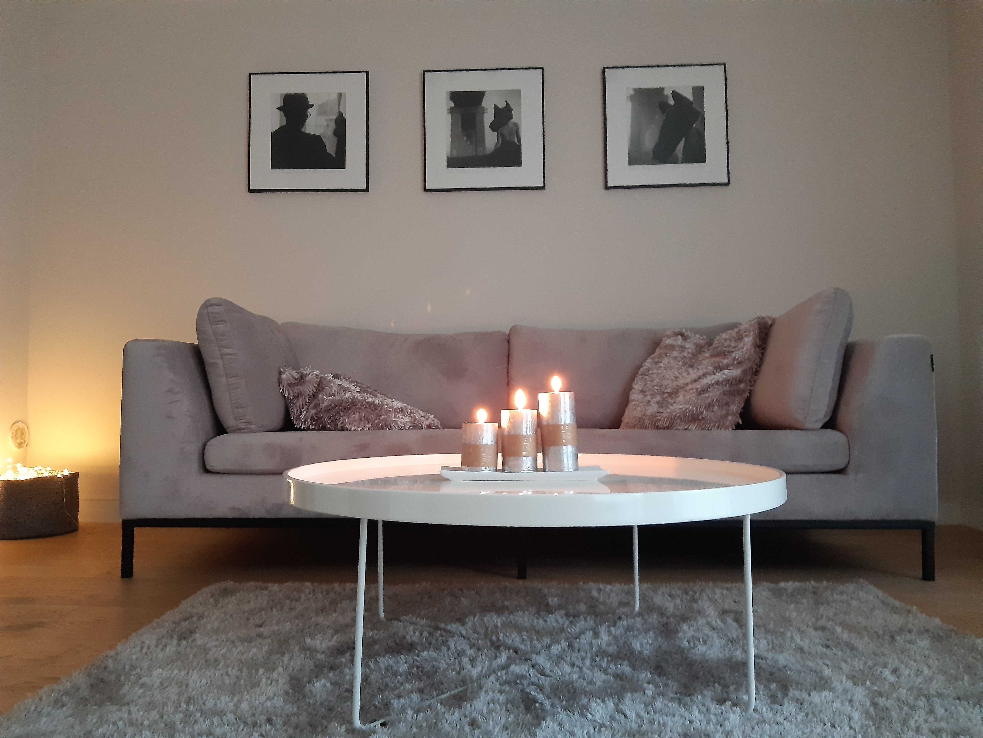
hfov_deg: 67.3
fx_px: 738
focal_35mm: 26
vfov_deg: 53.1
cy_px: 369
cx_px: 492
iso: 500
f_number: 1.7
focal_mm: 3.92
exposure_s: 1/25
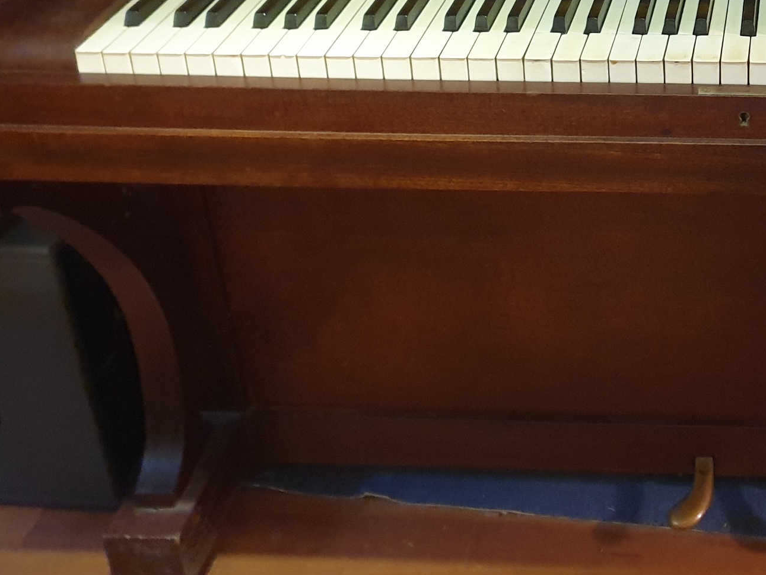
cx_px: 735
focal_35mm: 58
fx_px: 1283
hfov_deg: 31.2
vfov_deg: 23.7
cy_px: -46
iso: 500
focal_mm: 4.3
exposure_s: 1/10
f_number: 1.5
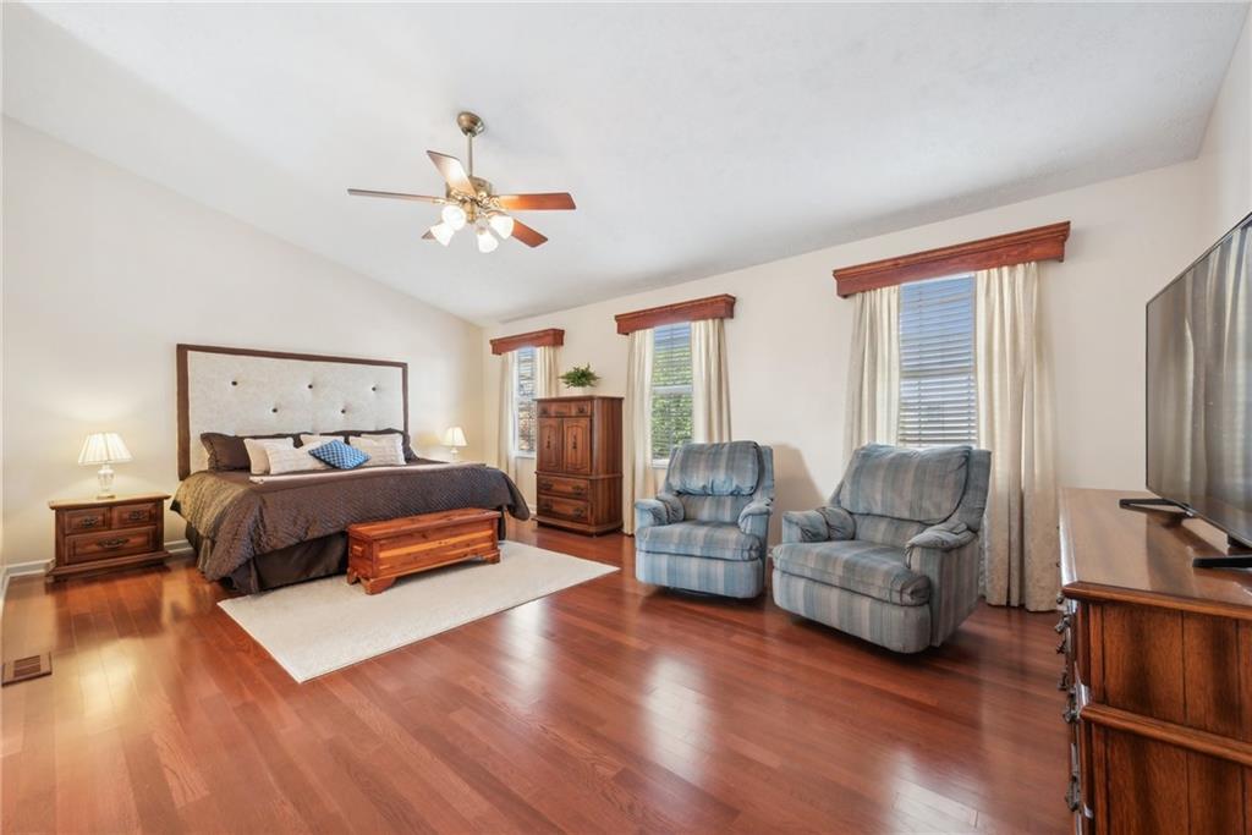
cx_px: 626
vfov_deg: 81.2
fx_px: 487
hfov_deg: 104.2
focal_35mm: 14
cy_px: 418
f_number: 11
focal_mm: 14
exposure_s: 1/2.5
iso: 50
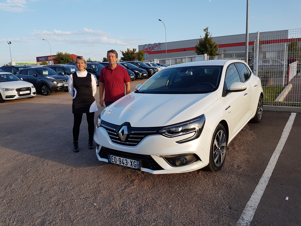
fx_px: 226
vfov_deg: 53.1
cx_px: 150
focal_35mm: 26
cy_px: 113
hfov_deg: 67.3
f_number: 1.7
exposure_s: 1/660
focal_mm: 4.2
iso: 40
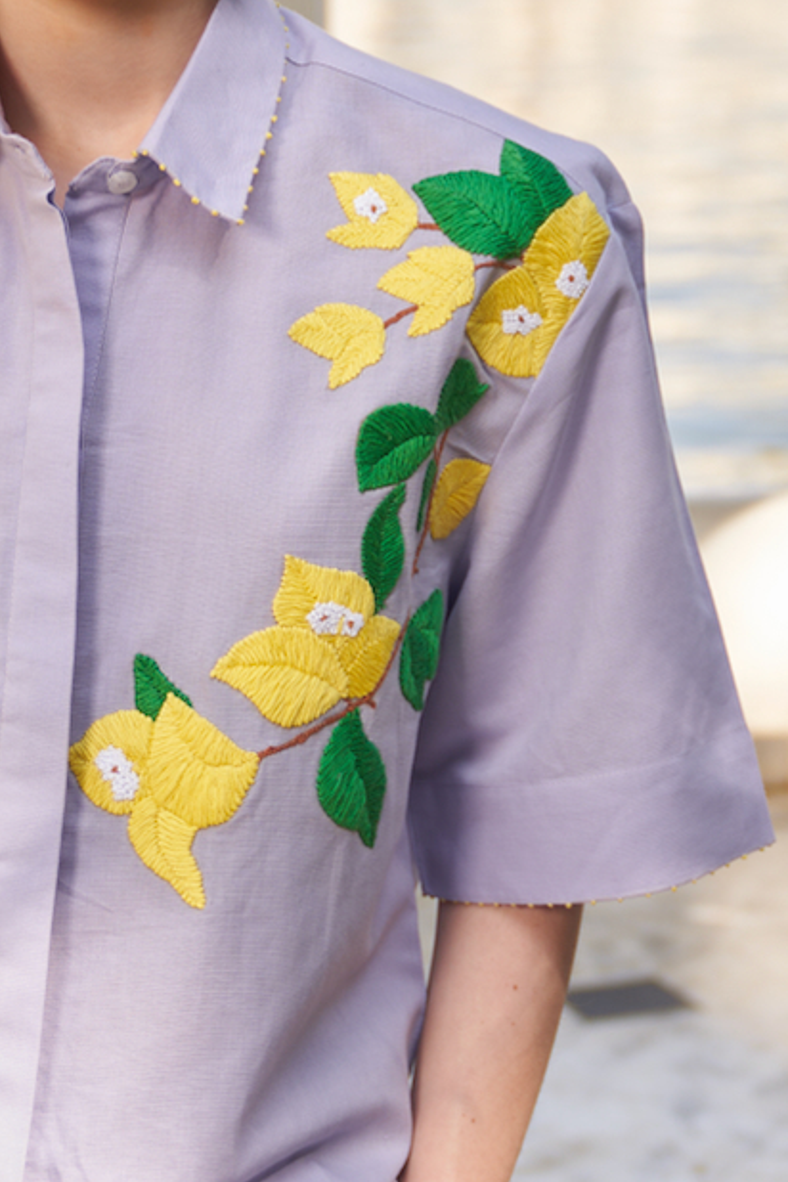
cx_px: 460
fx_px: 3513
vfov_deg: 18.9
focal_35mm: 107
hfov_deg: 12.8
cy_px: 196
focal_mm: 33
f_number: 2.8
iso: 50
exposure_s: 1/400
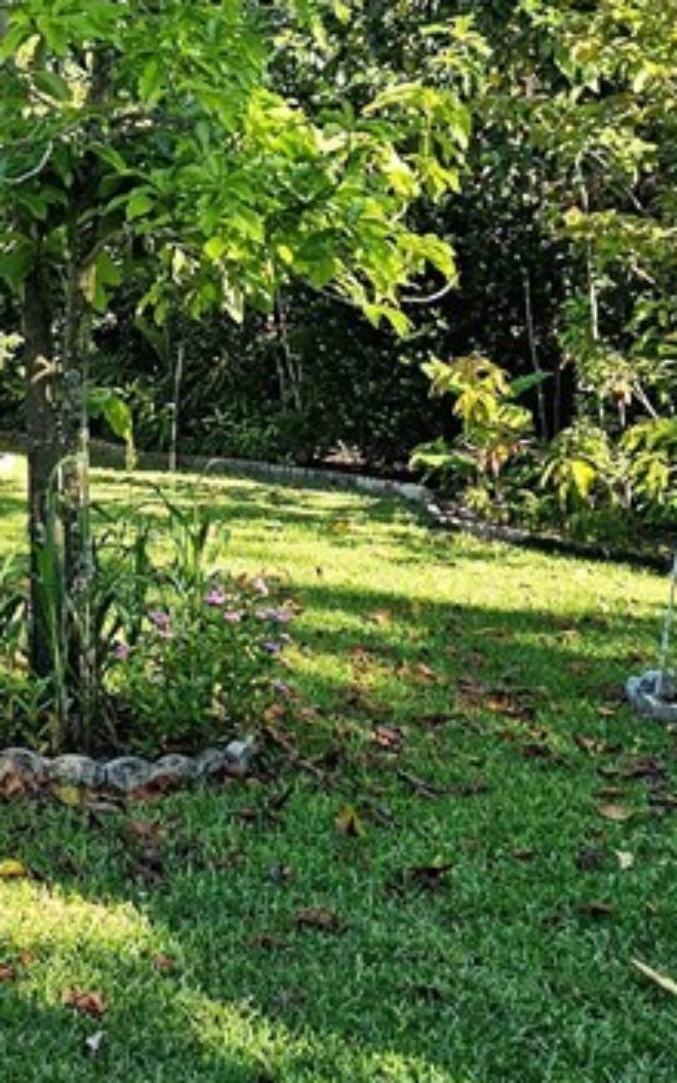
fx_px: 2096
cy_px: 234
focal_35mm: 71
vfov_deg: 28.4
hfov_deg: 17.9
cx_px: -3
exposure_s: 1/185
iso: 10
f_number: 1.7
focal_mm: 6.3
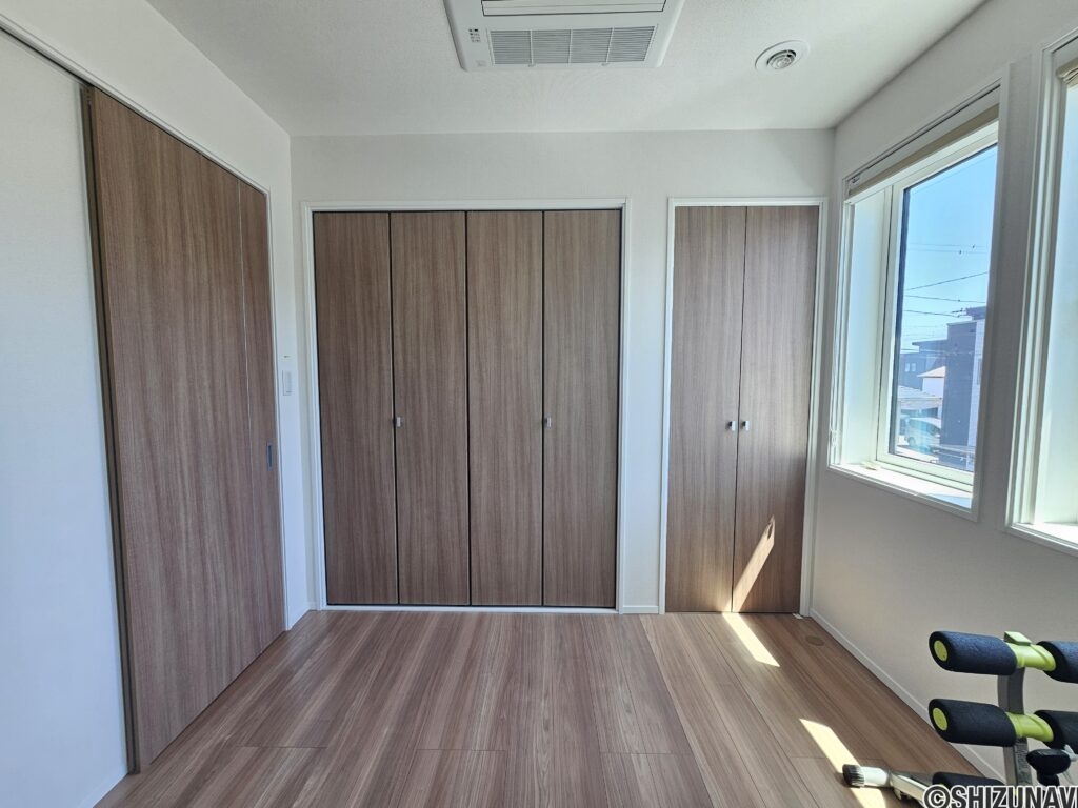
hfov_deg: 106.2
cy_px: 404
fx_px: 405
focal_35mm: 13
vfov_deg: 89.9
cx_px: 539
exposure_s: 1/60
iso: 50
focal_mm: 2.2
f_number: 2.2
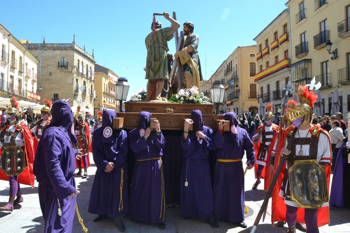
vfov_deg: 47.9
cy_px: 116
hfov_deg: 67.4
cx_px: 175
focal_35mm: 27
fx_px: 263
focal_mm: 18
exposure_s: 1/800
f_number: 14
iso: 3200
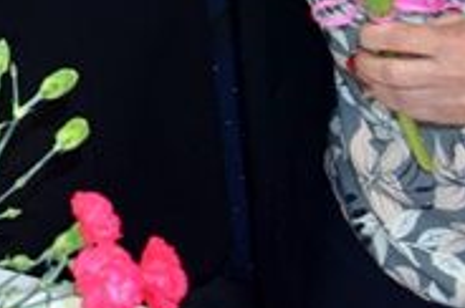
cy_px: -396
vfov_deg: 8.2
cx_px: -417
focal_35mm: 154
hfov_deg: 12.1
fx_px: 1992
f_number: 5
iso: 800
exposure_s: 1/100
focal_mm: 21
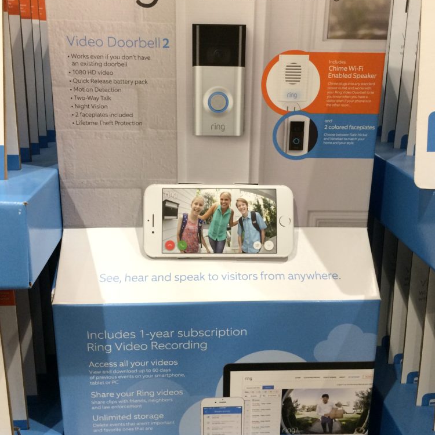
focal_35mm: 35
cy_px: 196
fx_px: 498
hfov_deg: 47.2
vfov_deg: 47.2
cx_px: 222
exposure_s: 1/33
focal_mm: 4.15
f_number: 2.2
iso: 80
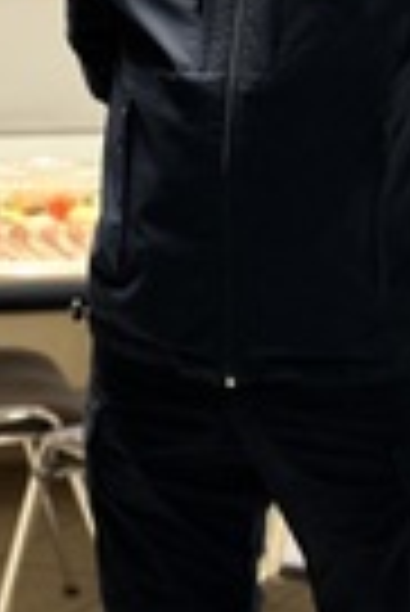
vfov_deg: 15.4
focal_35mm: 132
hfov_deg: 10.2
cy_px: 104
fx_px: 2249
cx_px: 550
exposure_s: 1/33
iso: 320
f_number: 1.78
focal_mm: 6.76
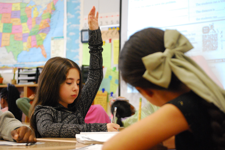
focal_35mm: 82
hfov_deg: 24.6
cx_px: 112
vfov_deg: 16.6
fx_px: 516
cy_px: 75
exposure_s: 1/30
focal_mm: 55
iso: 1600
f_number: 4.5
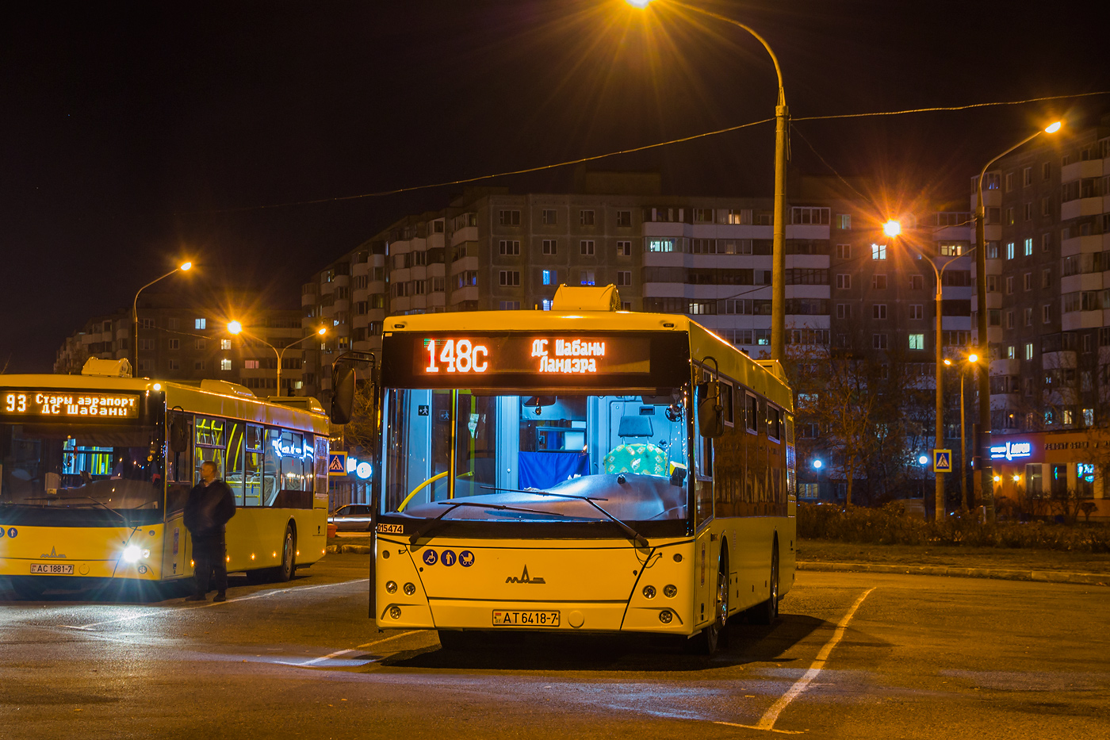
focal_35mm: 66
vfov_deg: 20.6
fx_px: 2035
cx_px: 555
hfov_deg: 30.5
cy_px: 370
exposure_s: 10
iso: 100
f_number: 9
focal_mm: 44
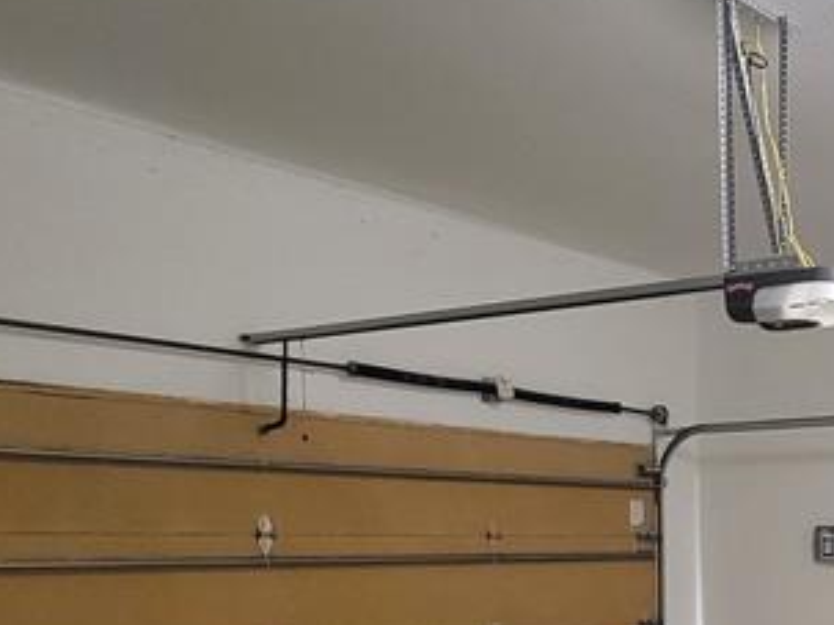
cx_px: 911
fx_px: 1060
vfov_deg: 30.6
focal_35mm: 44
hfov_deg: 36.5
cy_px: 619
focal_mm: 2.2
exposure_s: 1/30
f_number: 2.2
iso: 640
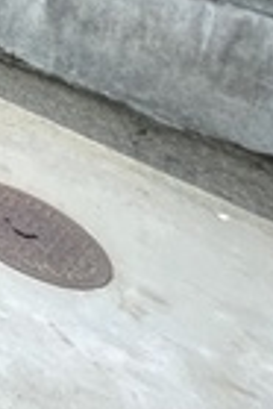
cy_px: -340
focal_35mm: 68
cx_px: -746
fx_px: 772
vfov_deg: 20.4
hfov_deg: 8.8
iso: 125
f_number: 1.8
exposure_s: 1/99
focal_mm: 1.57
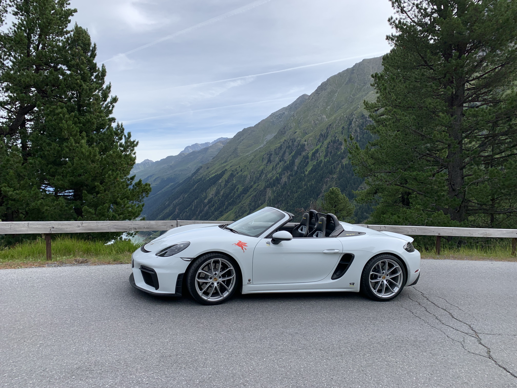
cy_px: 194
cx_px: 258
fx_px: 388
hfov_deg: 67.3
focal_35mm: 26
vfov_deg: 53.1
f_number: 1.8
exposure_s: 1/1235
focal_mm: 4.25
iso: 25
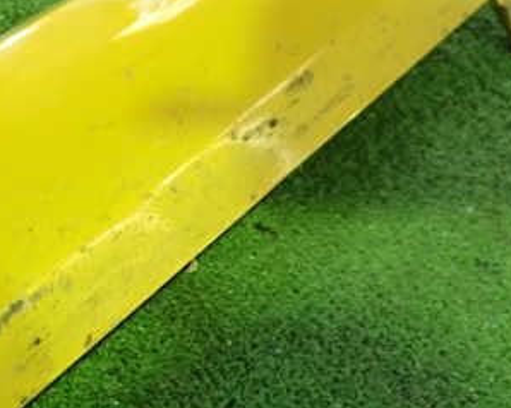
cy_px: 219
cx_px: 170
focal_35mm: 59
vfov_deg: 25.8
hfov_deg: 31.7
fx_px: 892
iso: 640
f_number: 2.3
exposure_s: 1/30
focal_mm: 5.4
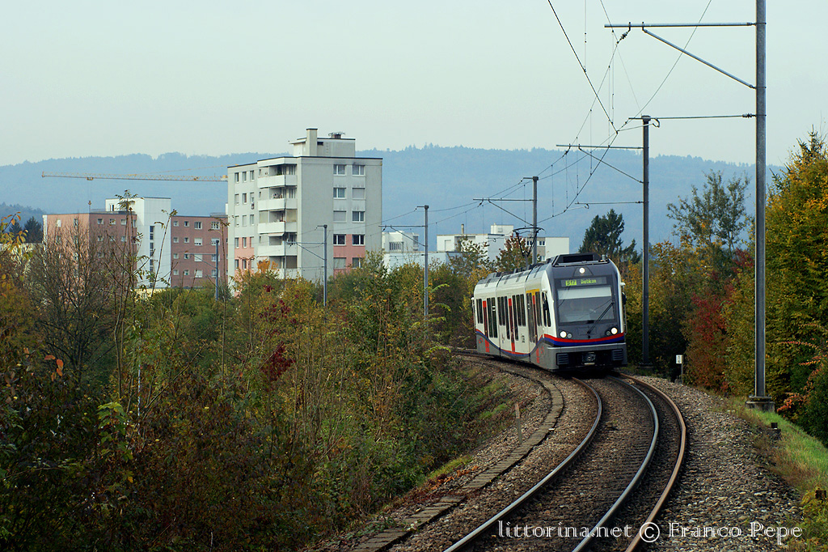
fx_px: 2069
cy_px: 276
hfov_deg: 22.6
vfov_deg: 15.2
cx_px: 414
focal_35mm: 90
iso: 400
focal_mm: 60
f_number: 6.3
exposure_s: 1/640
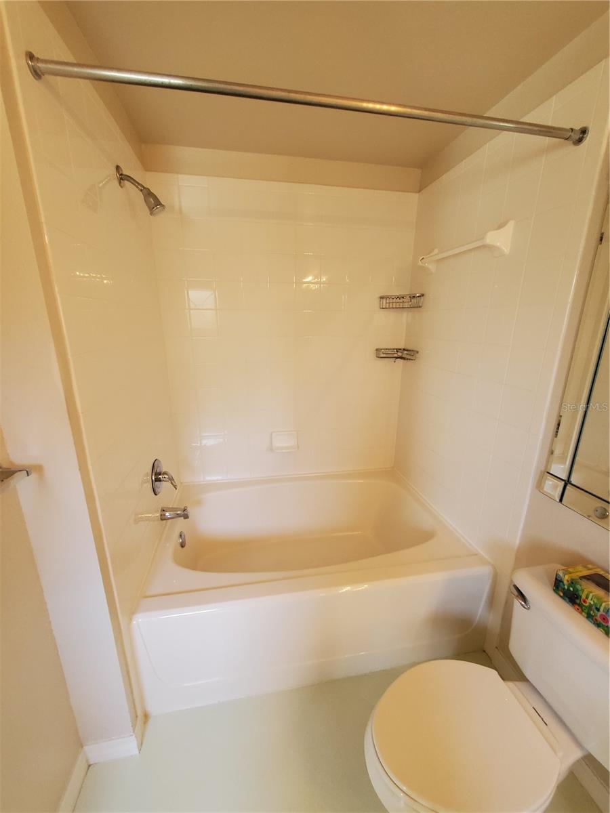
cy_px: 406
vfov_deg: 106.2
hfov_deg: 89.9
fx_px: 305
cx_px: 305
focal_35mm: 13
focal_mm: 1.8
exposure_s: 1/59
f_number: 2.2
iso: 320
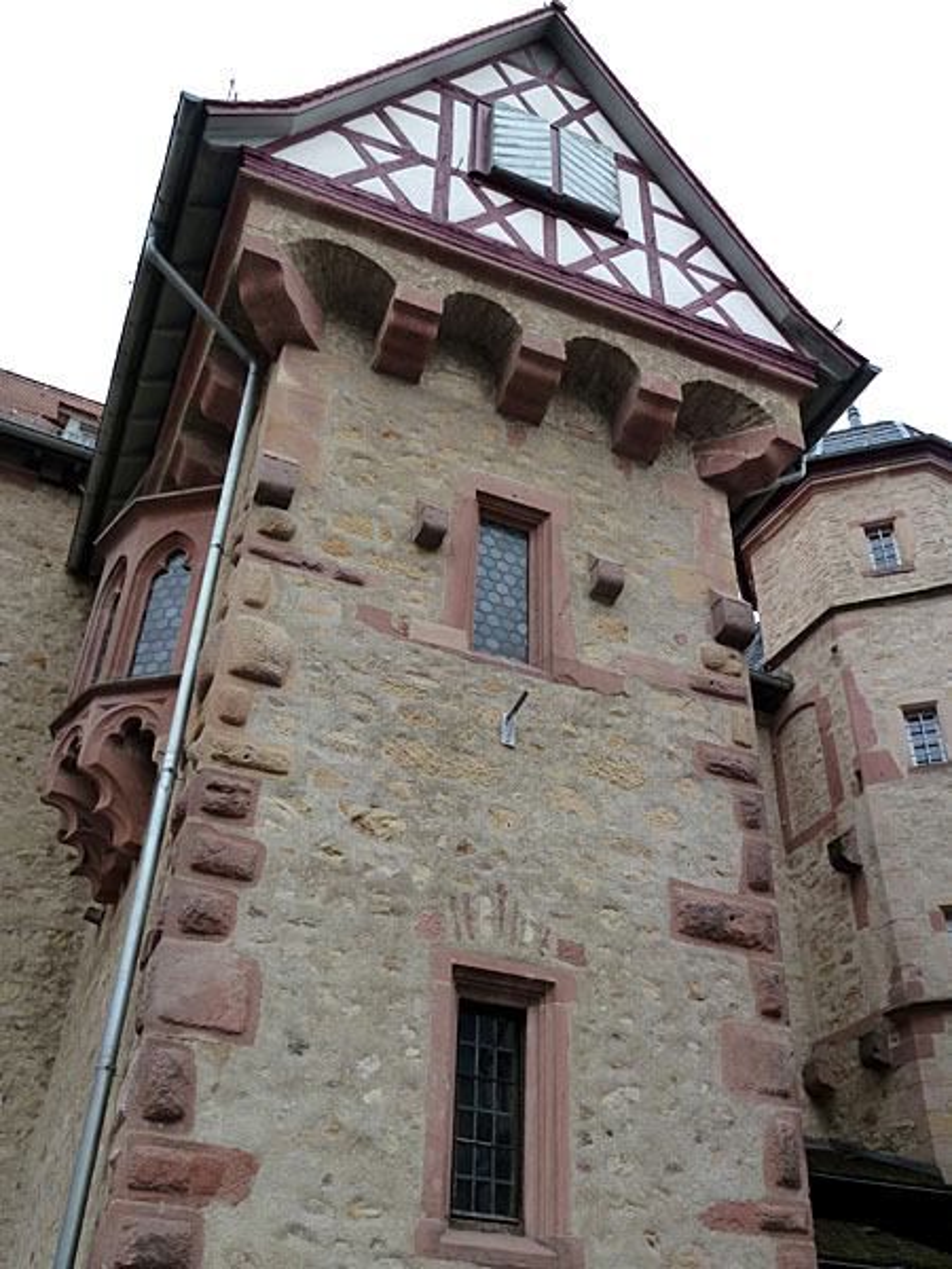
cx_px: 476
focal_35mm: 32
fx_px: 1173
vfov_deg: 56.8
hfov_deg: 44.2
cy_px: 634
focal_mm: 5.3
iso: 125
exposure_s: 1/200
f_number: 4
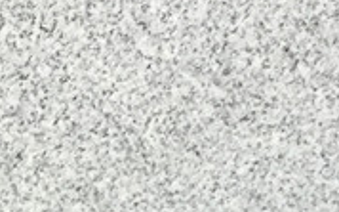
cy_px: 484
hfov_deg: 12.4
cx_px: -46
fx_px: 1533
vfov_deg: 7.4
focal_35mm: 166
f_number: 2.4
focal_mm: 3.3
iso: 40
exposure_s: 1/100
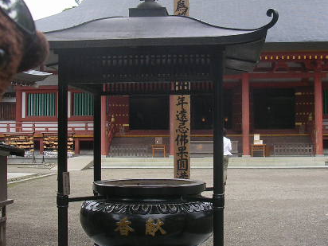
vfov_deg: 24.8
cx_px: 164
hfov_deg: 32.7
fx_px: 559
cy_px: 99
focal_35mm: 59
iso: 50
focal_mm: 5.8
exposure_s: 1/340
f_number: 2.8
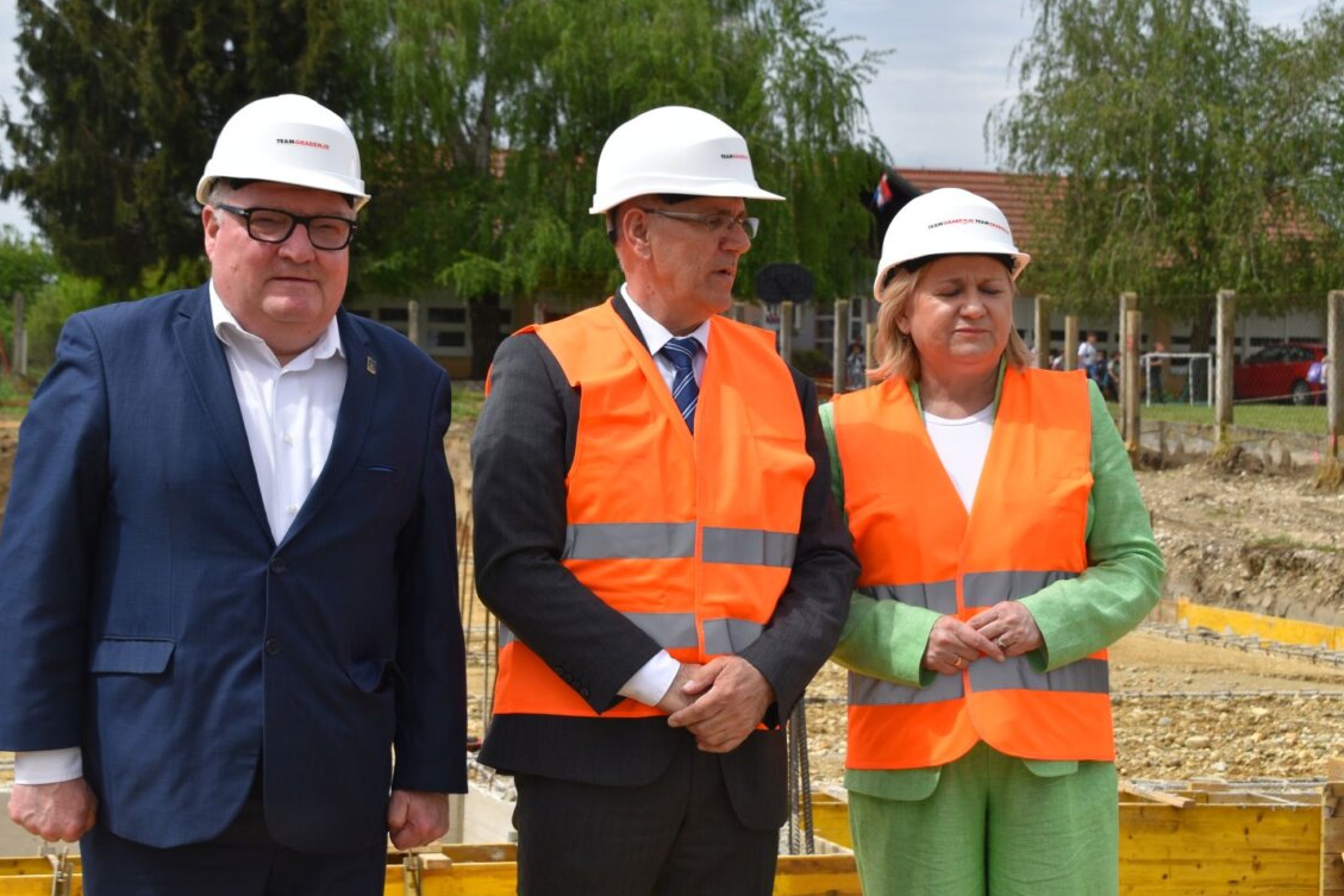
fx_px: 2875
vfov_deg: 17.7
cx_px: 637
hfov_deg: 26.3
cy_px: 428
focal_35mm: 77
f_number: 9
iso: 100
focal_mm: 46
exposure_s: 1/320
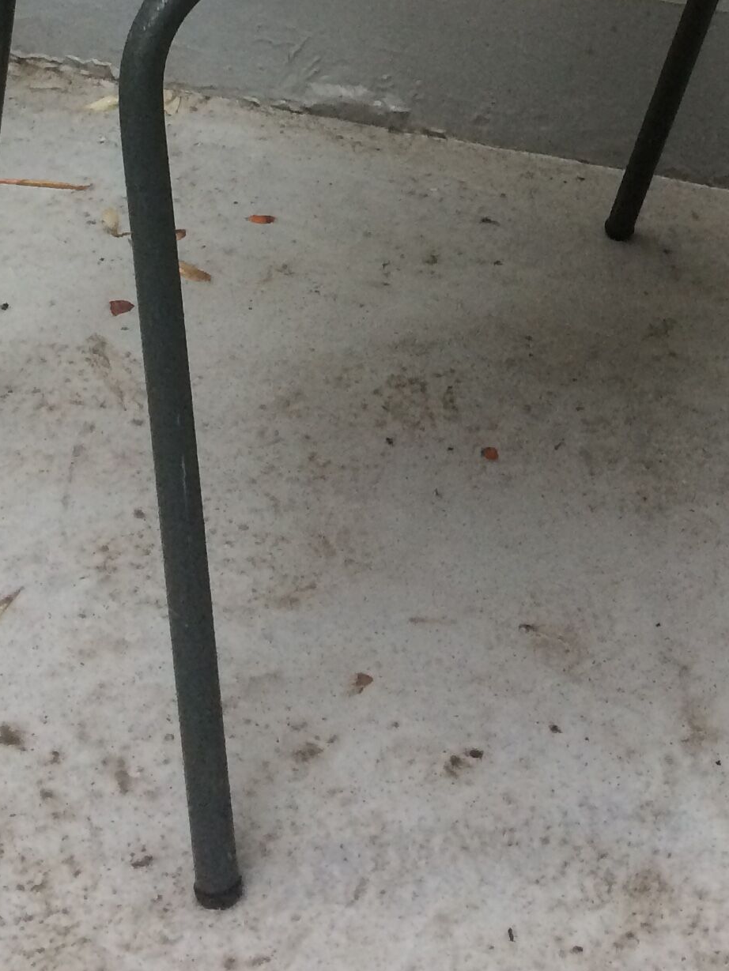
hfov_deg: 19.0
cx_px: 533
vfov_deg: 23.6
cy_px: -126
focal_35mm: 77
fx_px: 2162
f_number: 2.2
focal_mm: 4.15
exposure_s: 1/33
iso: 80
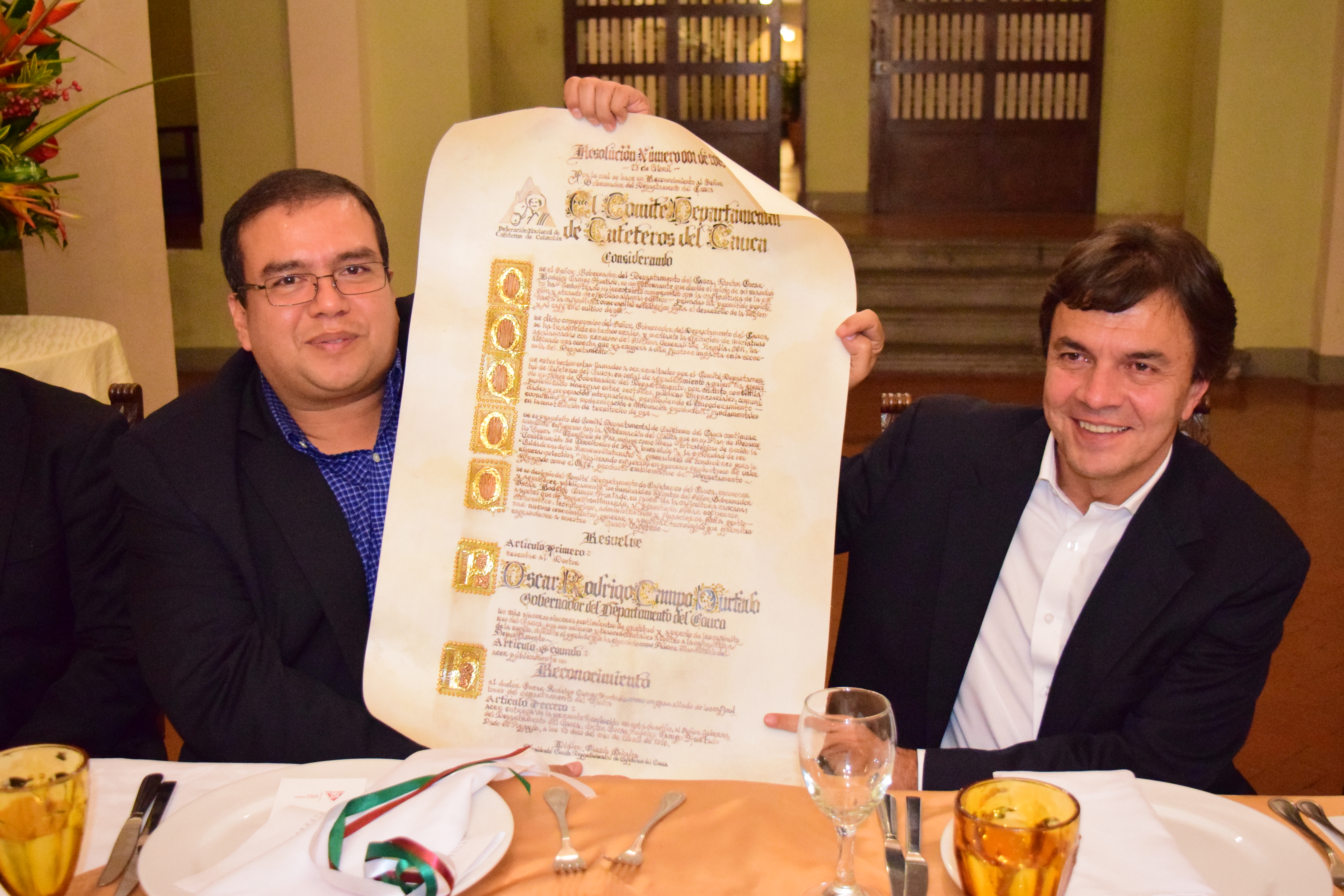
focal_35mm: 39
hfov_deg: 49.5
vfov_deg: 34.2
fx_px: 1456
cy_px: 448
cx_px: 672
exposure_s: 1/80
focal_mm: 26
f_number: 5
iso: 8000
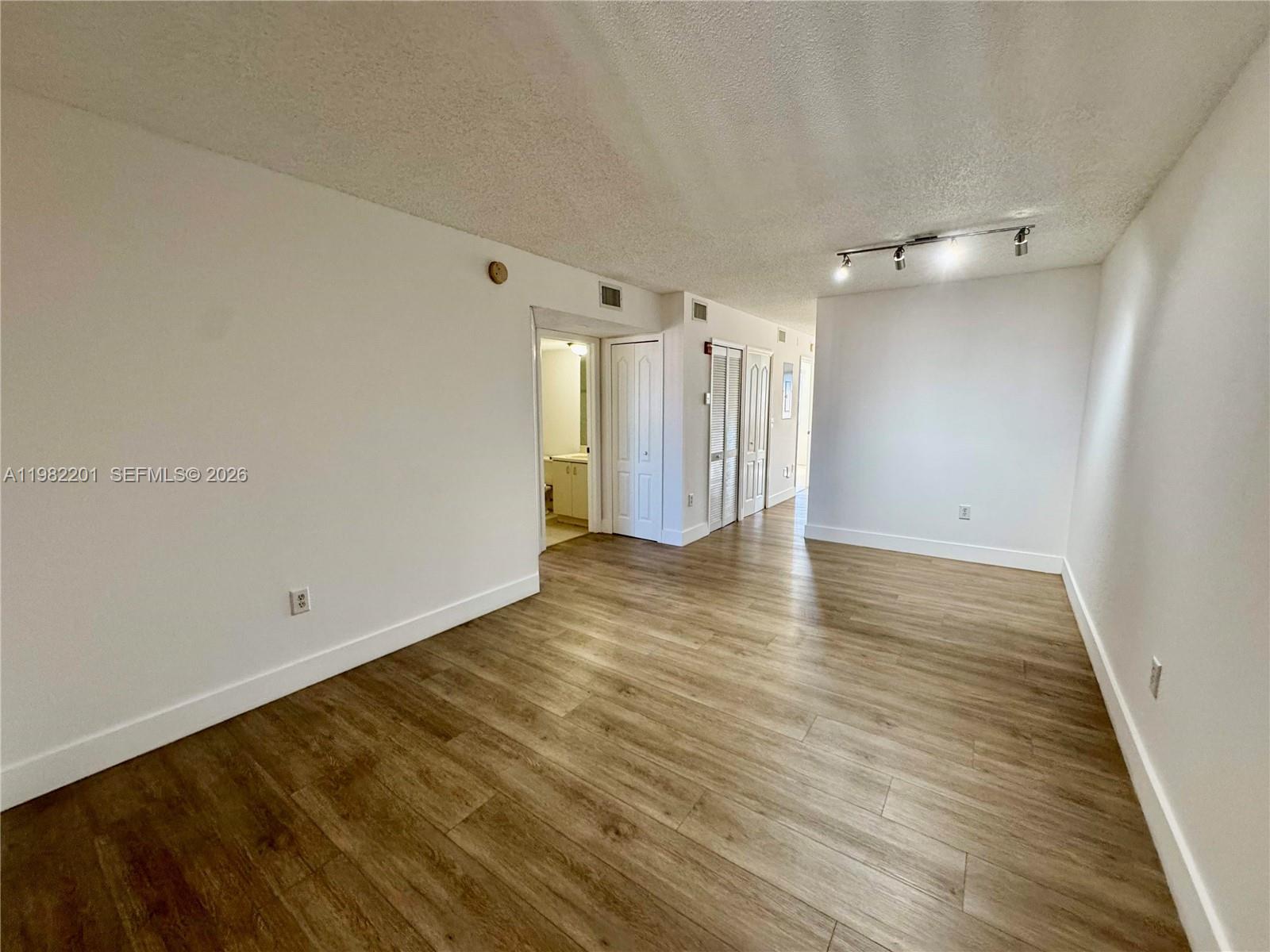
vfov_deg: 85.7
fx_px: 514
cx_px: 635
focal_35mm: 14
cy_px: 476
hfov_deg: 102.1
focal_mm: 2.22
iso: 250
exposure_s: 1/120
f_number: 2.2
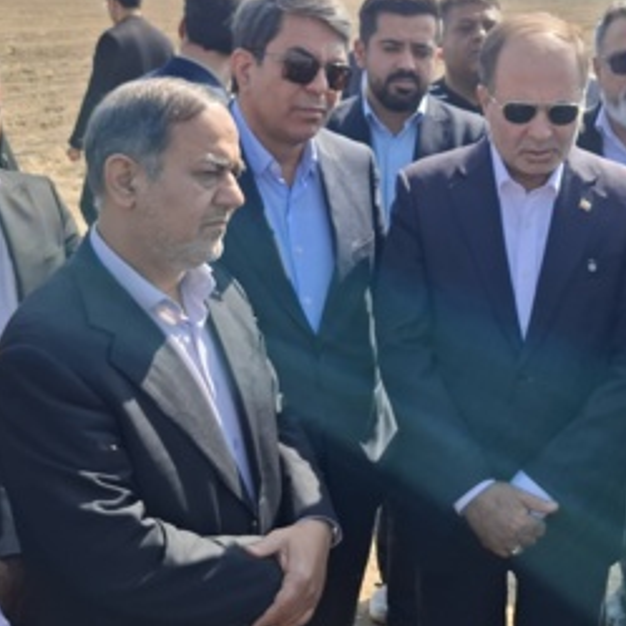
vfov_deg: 33.7
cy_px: 204
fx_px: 1023
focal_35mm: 50
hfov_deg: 33.6
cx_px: 434
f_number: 1.8
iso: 50
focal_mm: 5.54
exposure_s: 1/690
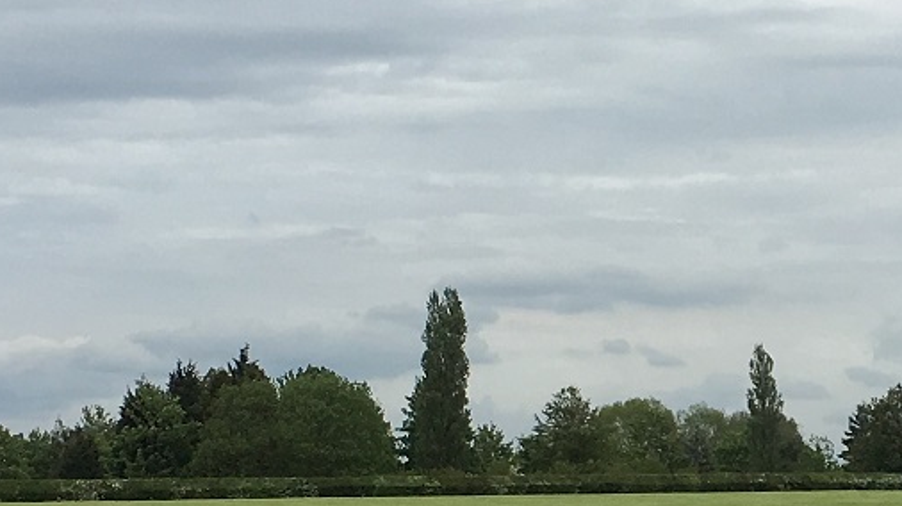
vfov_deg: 9.5
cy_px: 508
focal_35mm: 126
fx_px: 3012
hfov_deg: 16.7
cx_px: 893
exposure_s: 1/1832
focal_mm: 4.15
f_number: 2.2
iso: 25
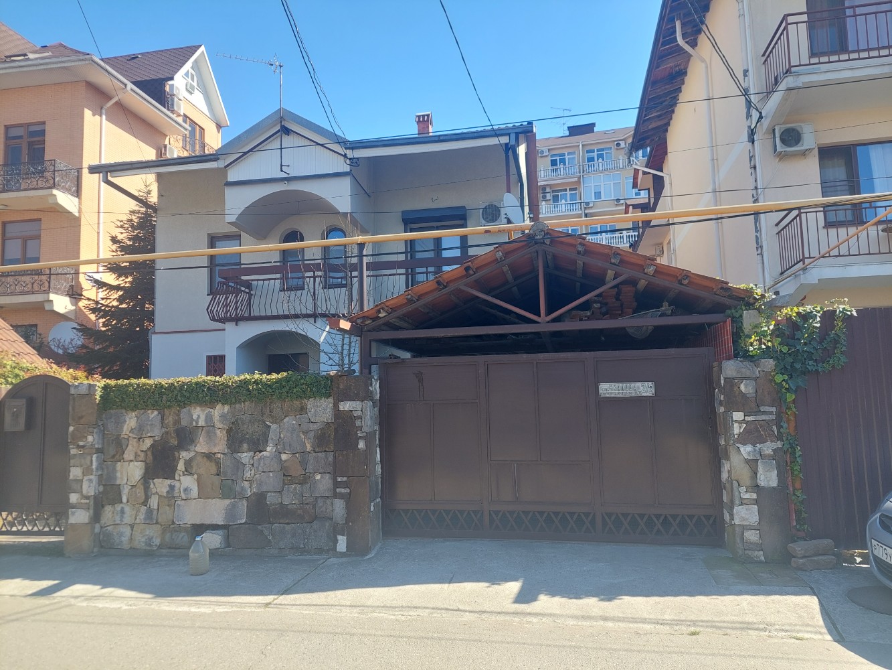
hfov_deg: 71.6
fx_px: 618
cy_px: 335
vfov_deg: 56.8
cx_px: 446
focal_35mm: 24
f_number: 1.8
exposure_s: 1/345
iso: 40
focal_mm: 5.23
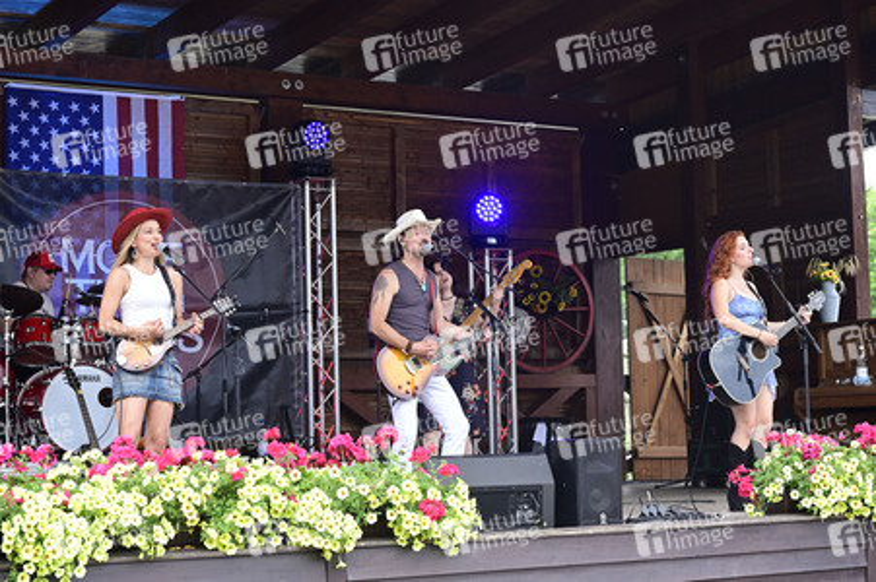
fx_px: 1824
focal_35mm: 75
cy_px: 291
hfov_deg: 27.0
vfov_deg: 18.2
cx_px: 438
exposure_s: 1/160
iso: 800
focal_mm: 75
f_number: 6.3
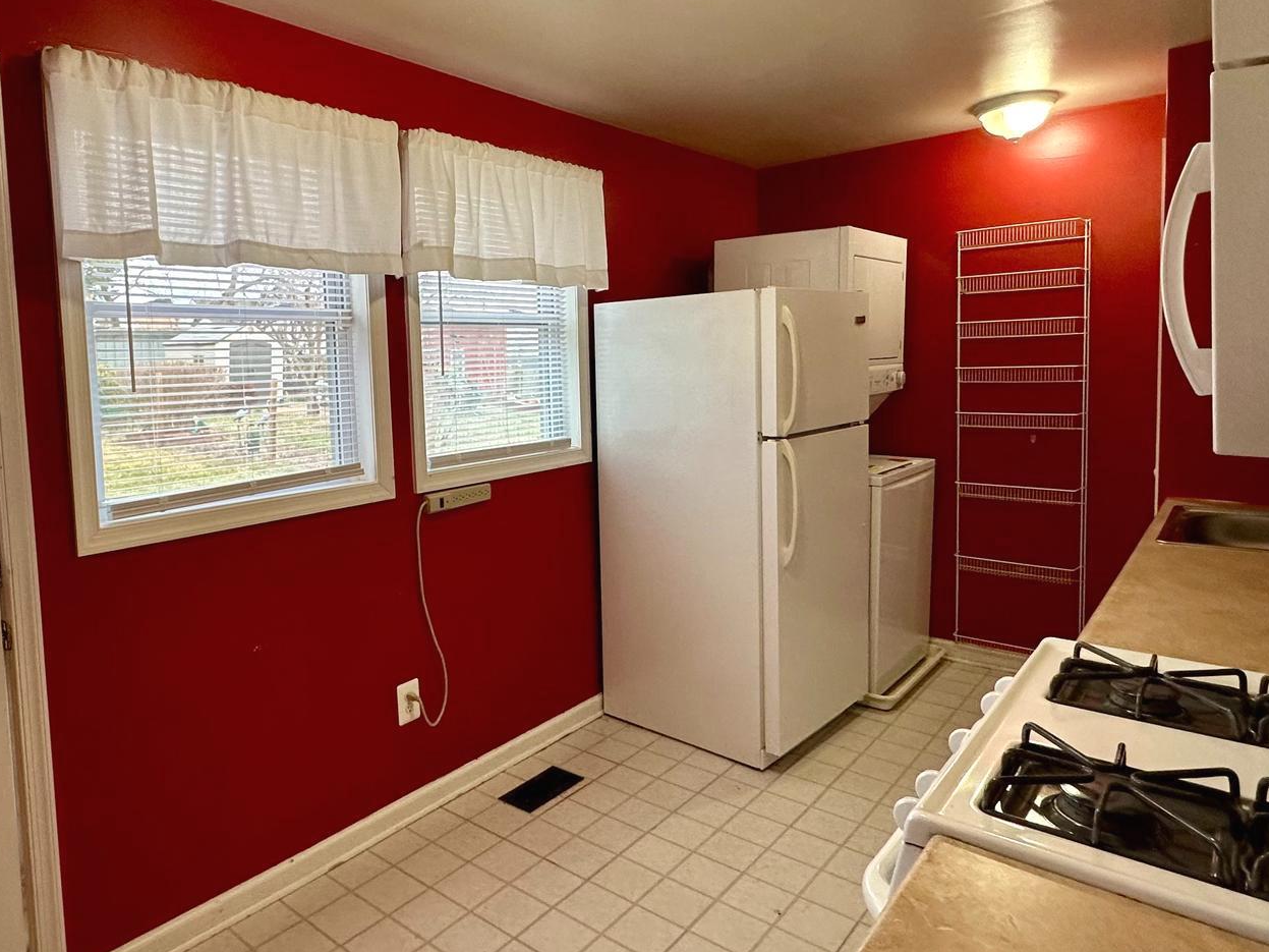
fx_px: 843
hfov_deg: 72.7
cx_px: 474
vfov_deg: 58.7
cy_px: 424
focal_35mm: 23
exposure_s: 1/120
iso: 200
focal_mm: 2.22
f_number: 2.2
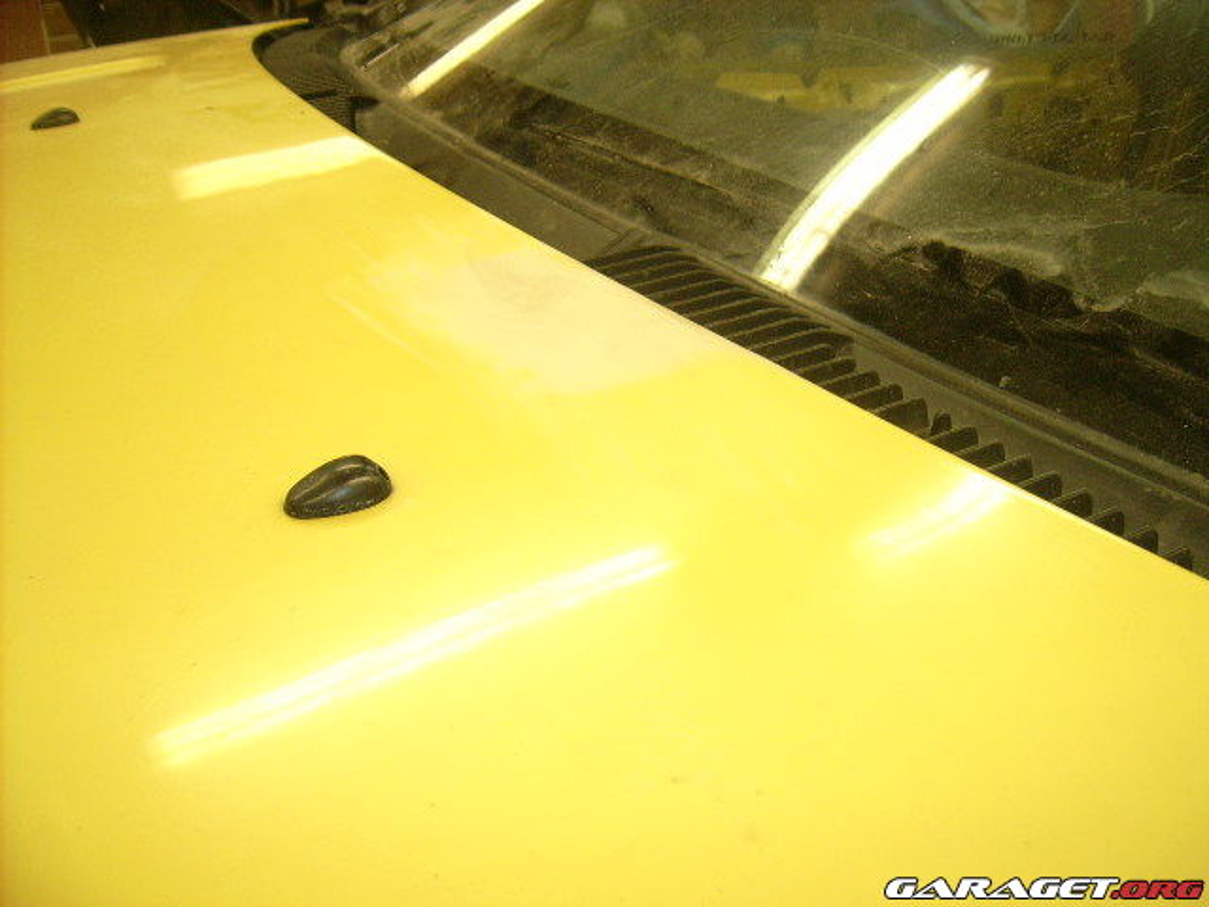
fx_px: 1222
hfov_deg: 52.6
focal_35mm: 35
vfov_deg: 40.7
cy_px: 454
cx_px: 604
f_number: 2.8
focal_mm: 5.95
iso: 100
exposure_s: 1/60
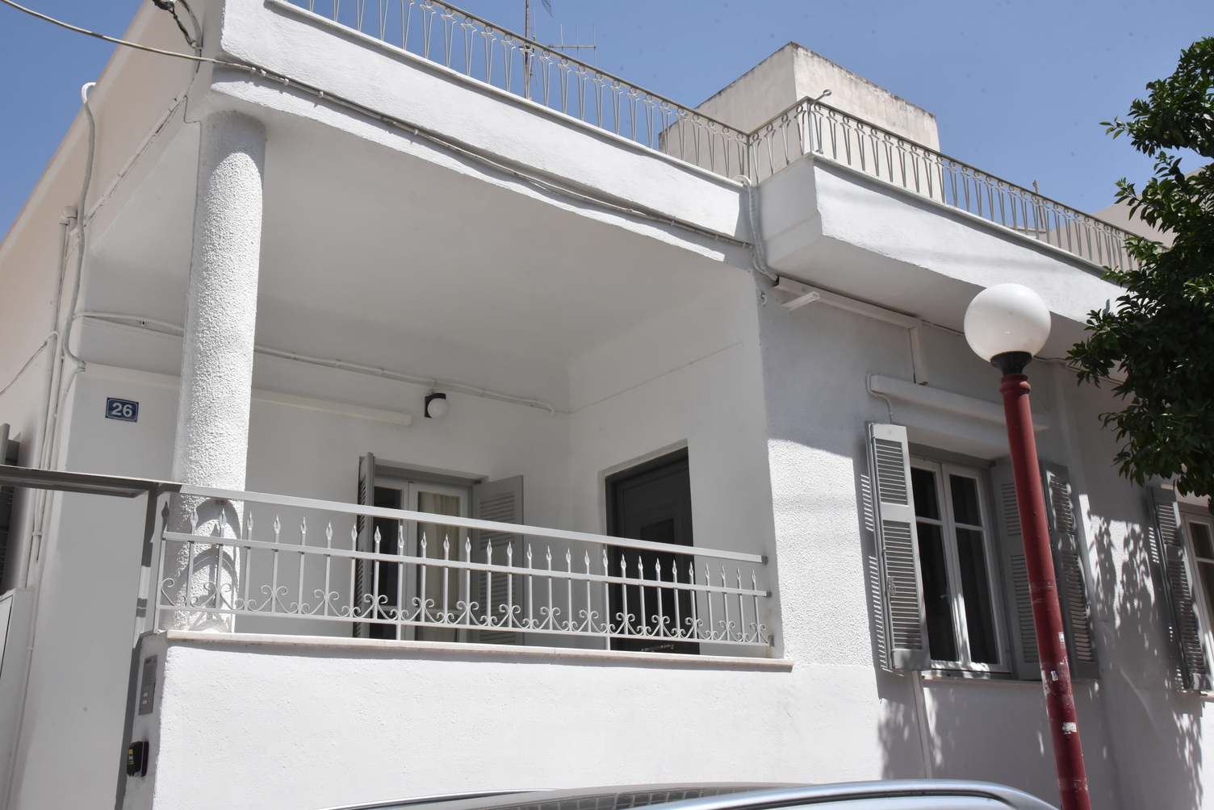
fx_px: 1147
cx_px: 607
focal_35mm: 34
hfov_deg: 55.8
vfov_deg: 38.9
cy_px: 405
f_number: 16
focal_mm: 34
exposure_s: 1/1000
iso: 2500
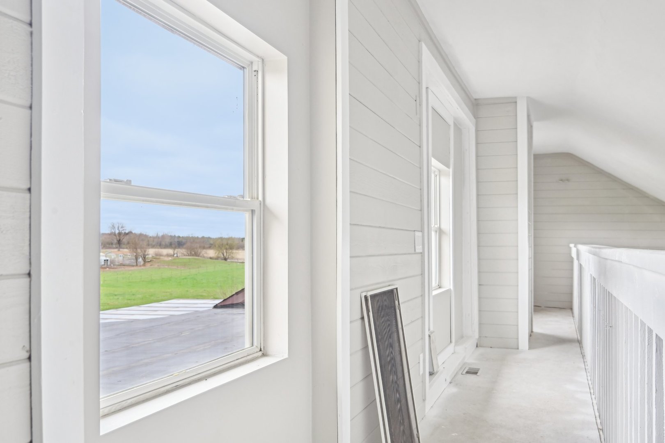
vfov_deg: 43.6
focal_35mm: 30
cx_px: 332
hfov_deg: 61.9
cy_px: 222
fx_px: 554
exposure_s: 1/100
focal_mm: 30
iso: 800
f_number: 8
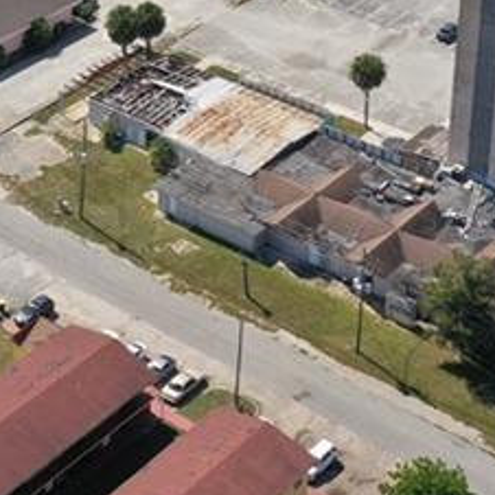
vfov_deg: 15.1
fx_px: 1747
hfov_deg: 15.9
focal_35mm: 108
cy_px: -221
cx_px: 31
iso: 100
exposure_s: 1/500
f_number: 6.3
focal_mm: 10.26
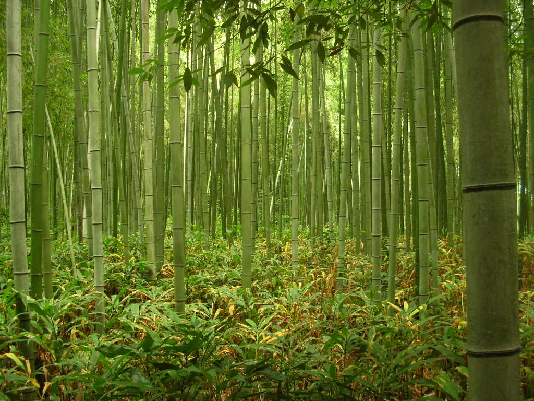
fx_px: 540
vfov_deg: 40.7
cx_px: 267
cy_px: 200
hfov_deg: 52.6
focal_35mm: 35
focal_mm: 5.8
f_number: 2.8
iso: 68
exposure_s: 1/5.8
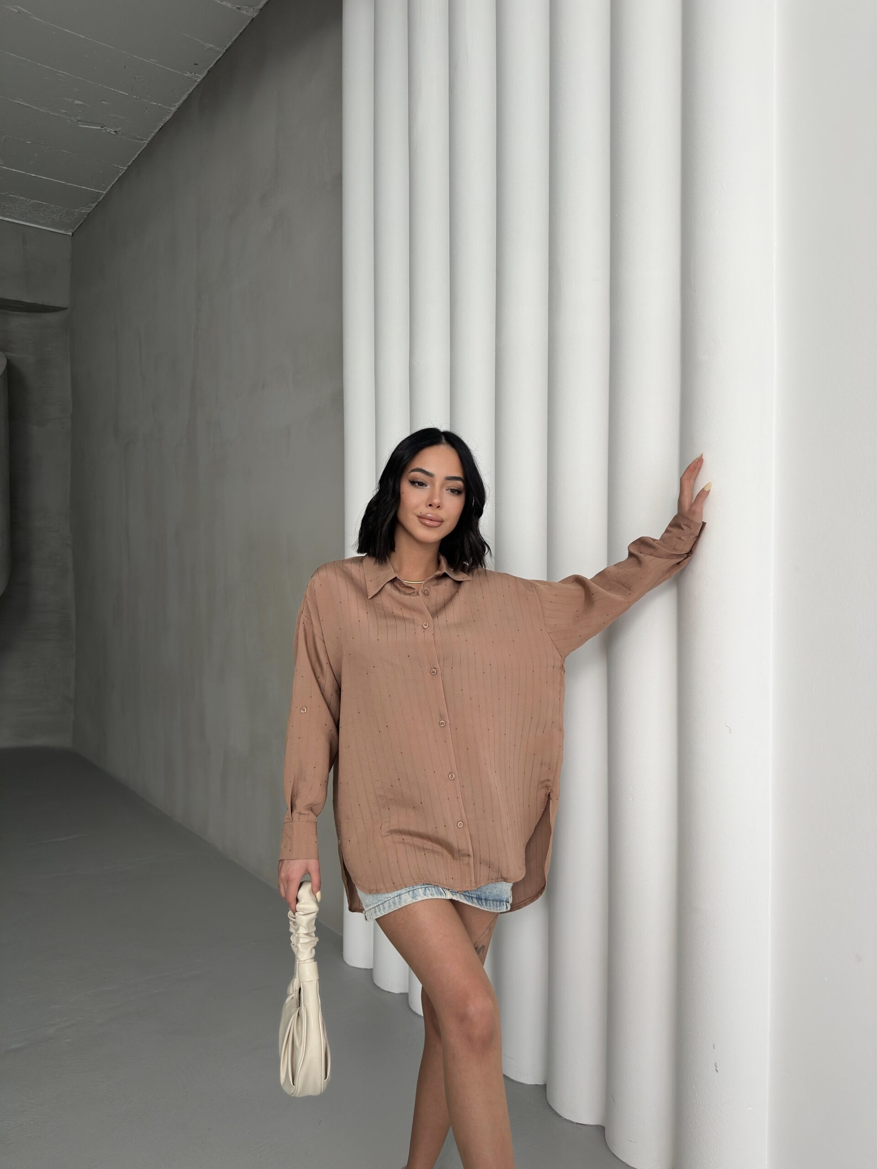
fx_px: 811
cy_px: 584
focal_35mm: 24
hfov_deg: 56.8
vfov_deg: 71.6
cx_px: 438
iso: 125
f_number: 1.78
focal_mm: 6.86
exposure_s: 1/99
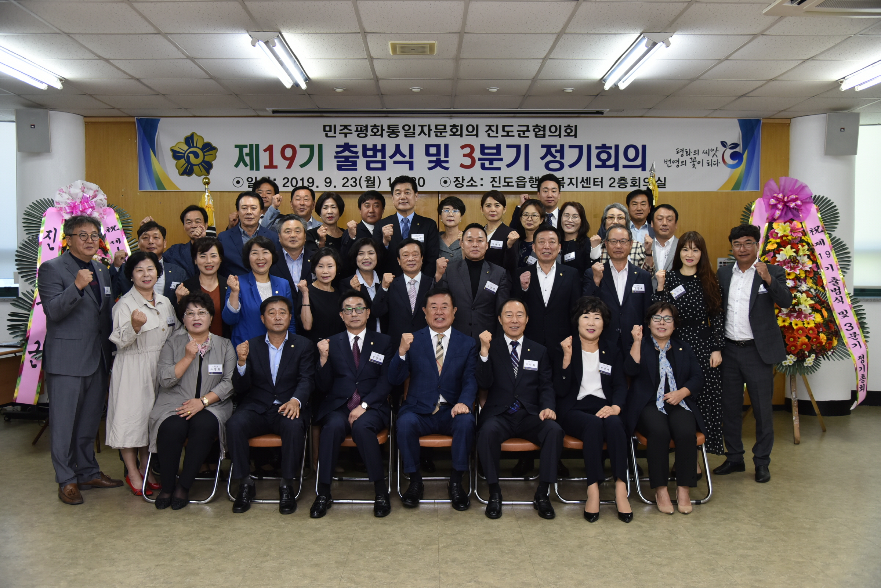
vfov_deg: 41.1
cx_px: 440
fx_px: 783
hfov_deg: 58.7
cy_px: 294
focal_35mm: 32
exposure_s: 1/125
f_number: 4
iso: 640
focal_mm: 32
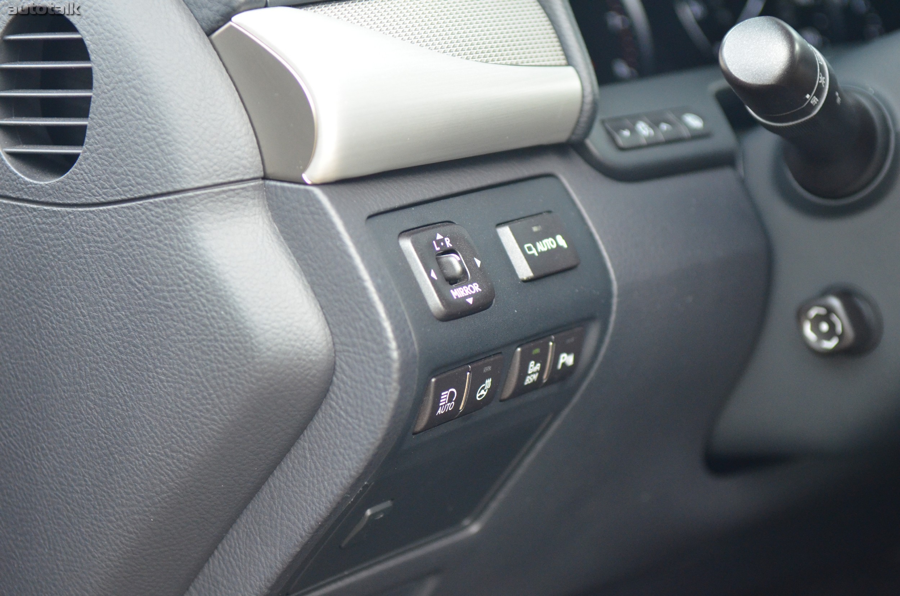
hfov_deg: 27.0
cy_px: 298
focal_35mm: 75
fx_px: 1871
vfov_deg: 18.1
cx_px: 450
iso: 1600
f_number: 2.8
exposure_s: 1/200
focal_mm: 50
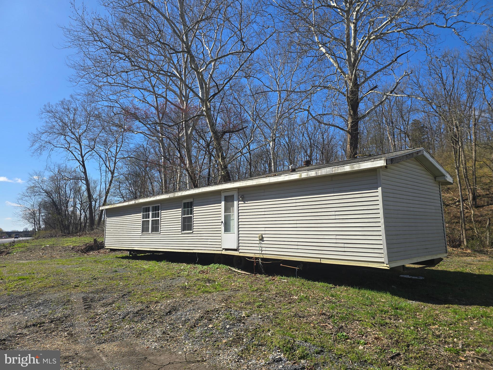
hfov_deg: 73.9
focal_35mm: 23
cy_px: 185
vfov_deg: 58.9
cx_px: 246
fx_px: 328
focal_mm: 6.3
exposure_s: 1/823
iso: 12
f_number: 1.7
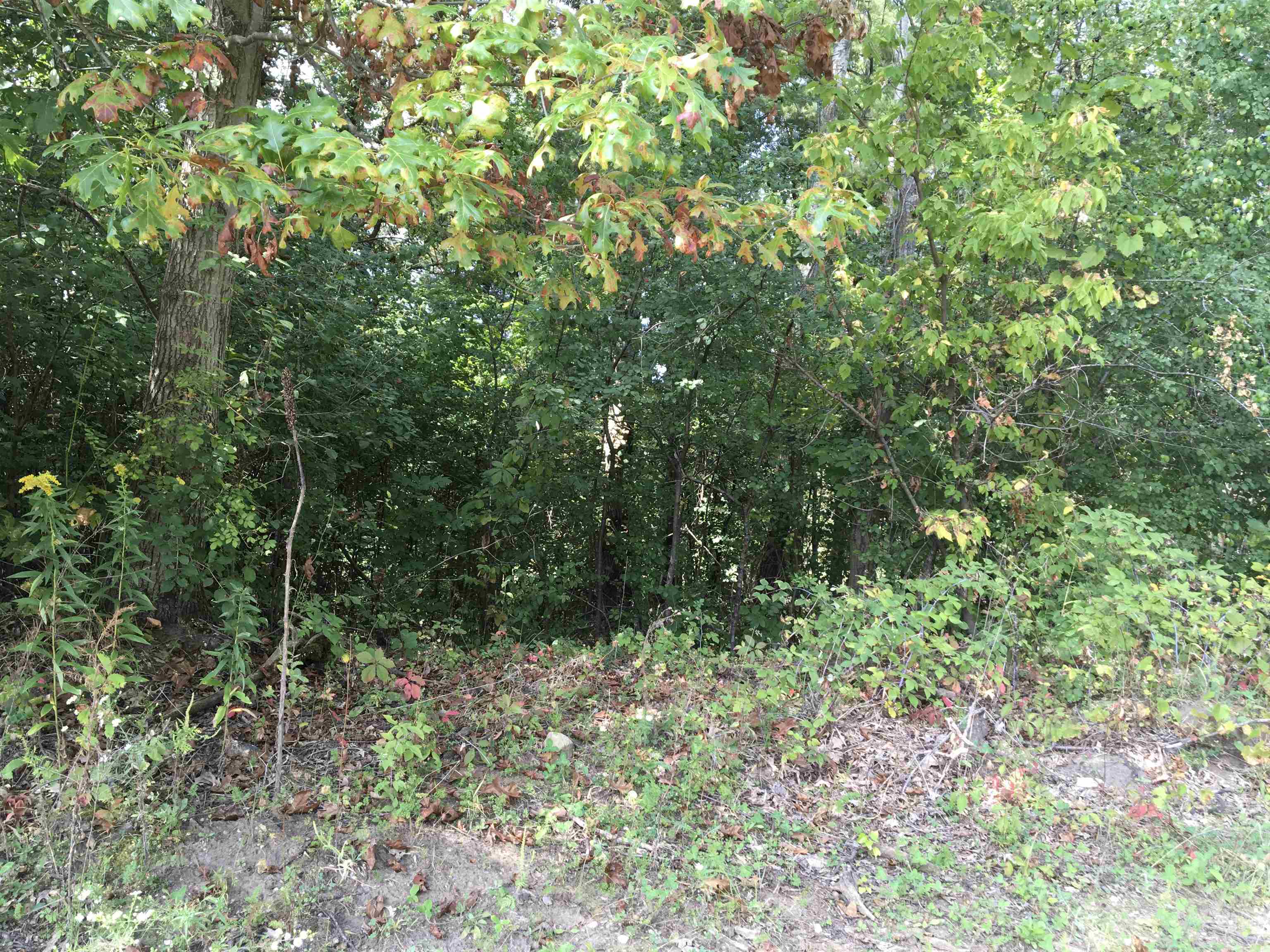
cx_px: 635
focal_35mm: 29
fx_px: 1064
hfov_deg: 61.7
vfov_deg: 48.2
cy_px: 476
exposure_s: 1/120
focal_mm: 4.15
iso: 40
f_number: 2.2
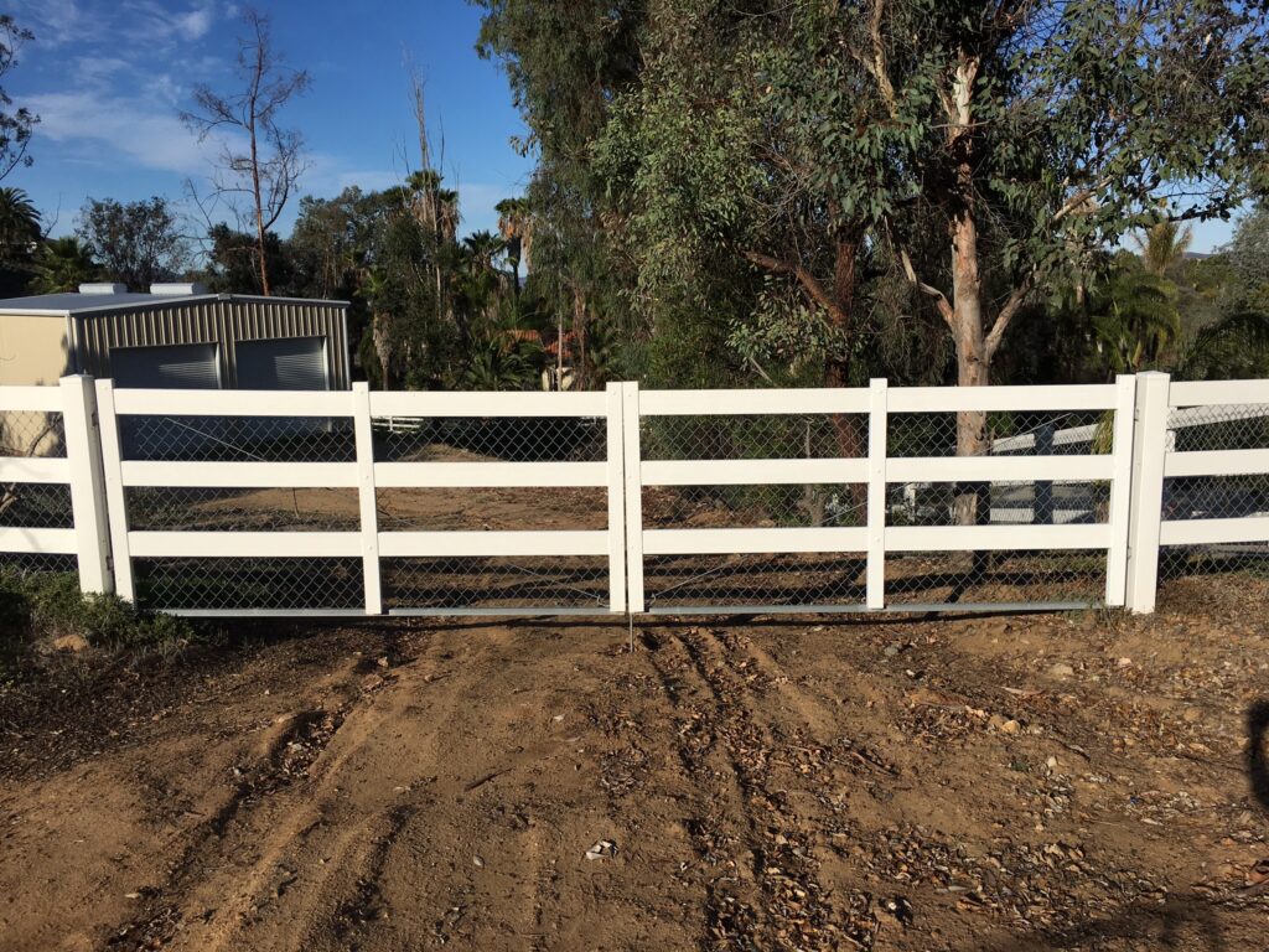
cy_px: 476
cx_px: 634
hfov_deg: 61.7
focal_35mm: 29
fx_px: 1063
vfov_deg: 48.2
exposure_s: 1/3497
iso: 25
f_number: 2.2
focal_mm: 4.15
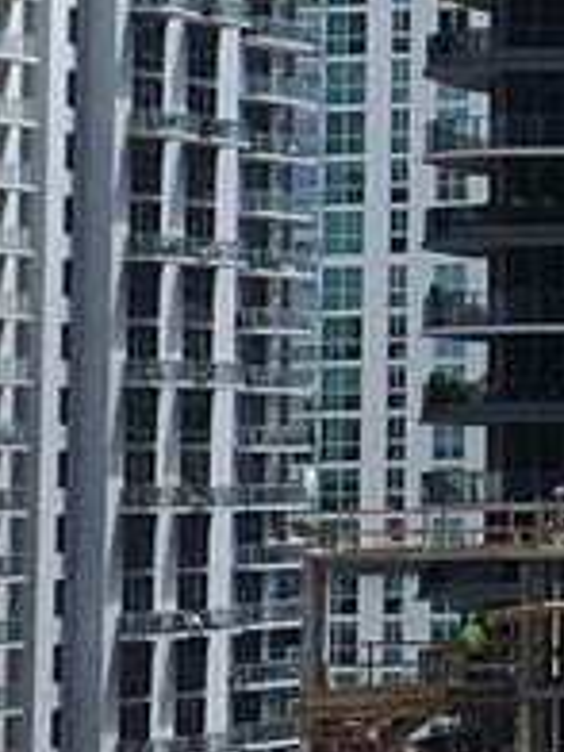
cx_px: 1251
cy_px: -249
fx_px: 5149
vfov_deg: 8.2
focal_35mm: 237
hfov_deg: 6.1
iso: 25
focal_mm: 4.15
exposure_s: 1/705
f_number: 2.2
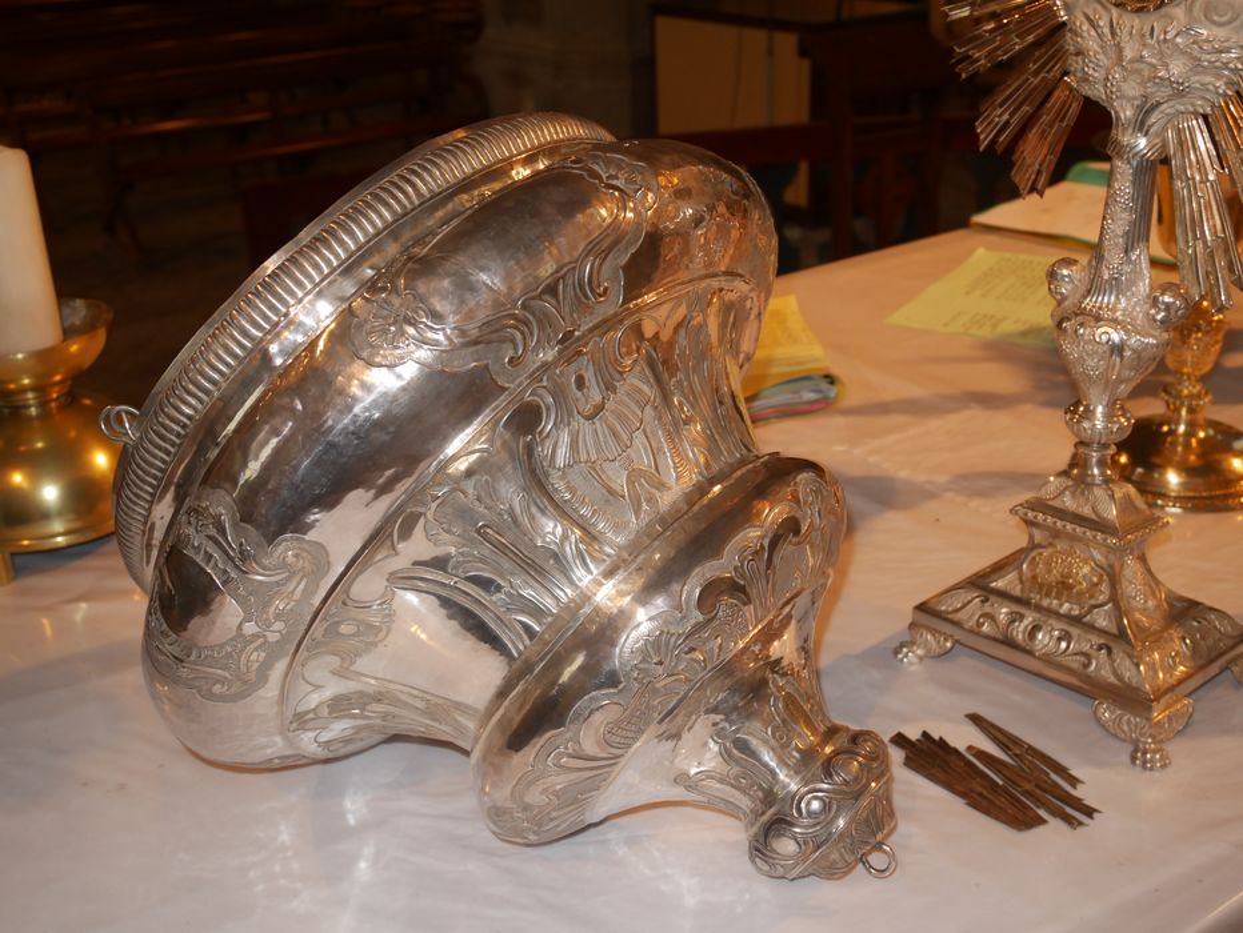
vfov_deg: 34.4
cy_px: 466
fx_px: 1509
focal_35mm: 42
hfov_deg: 44.8
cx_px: 622
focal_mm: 21
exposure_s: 1/50
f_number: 4.7
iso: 800
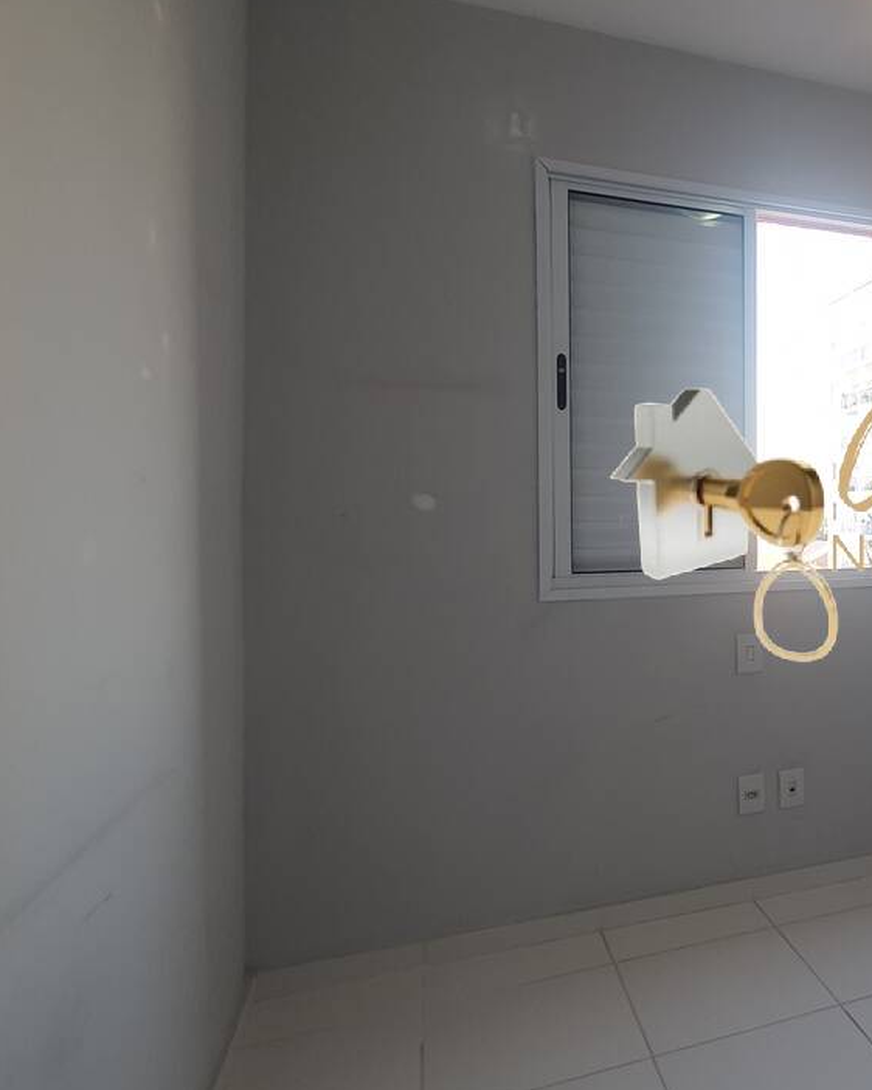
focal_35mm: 26
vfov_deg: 65.9
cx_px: 866
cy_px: 498
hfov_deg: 46.3
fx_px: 839
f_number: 2.2
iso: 50
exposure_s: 1/60
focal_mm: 1.8
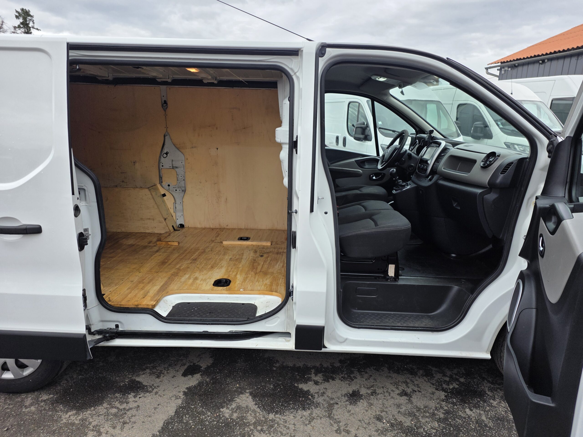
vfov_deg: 58.9
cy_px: 218
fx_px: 387
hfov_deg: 73.9
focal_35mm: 23
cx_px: 292
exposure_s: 1/180
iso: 40
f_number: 1.7
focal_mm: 6.25
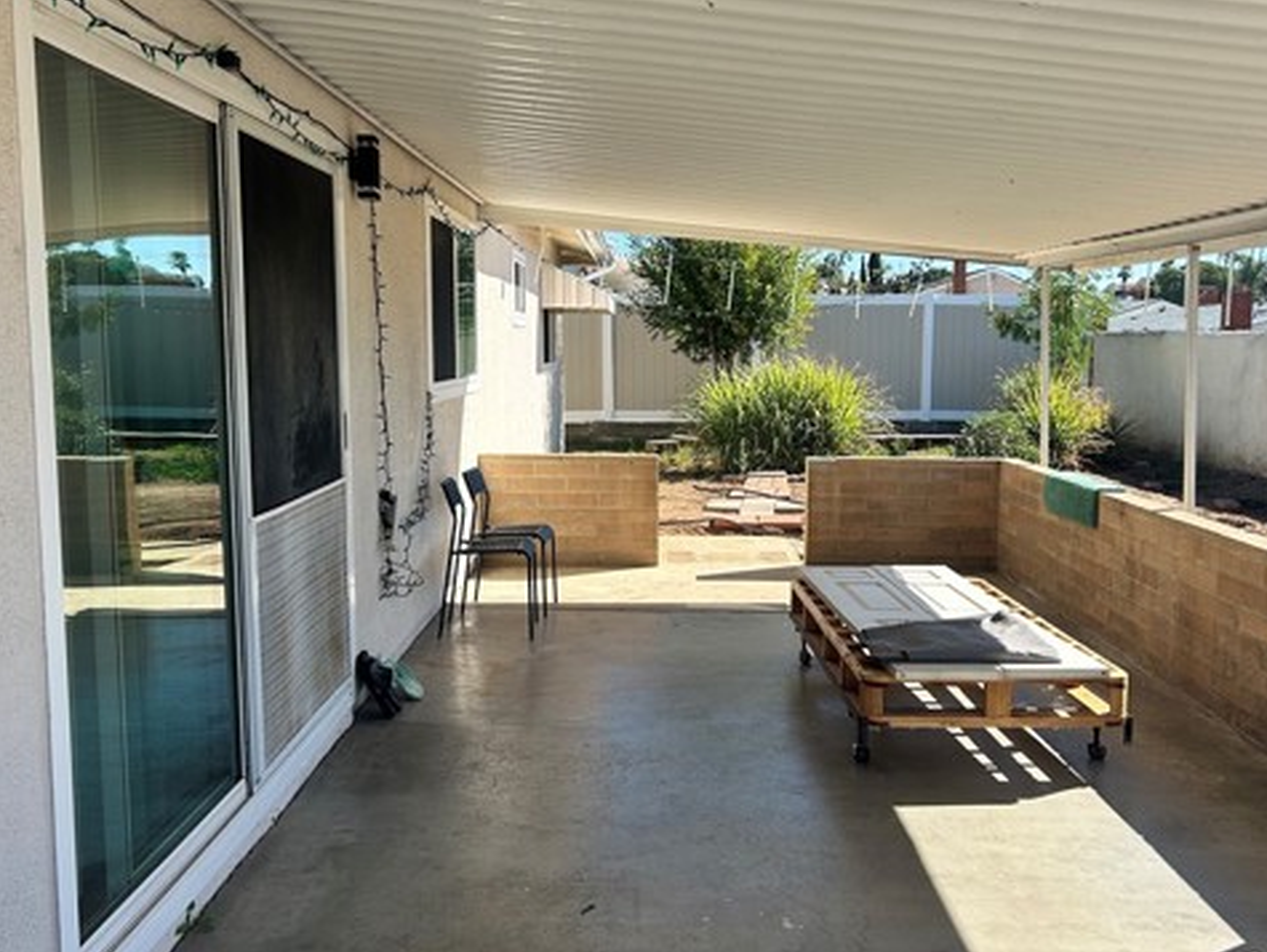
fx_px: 1282
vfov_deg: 40.7
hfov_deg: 52.5
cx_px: 696
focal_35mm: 35
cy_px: 485
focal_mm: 5.7
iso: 50
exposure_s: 1/2045
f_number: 1.5
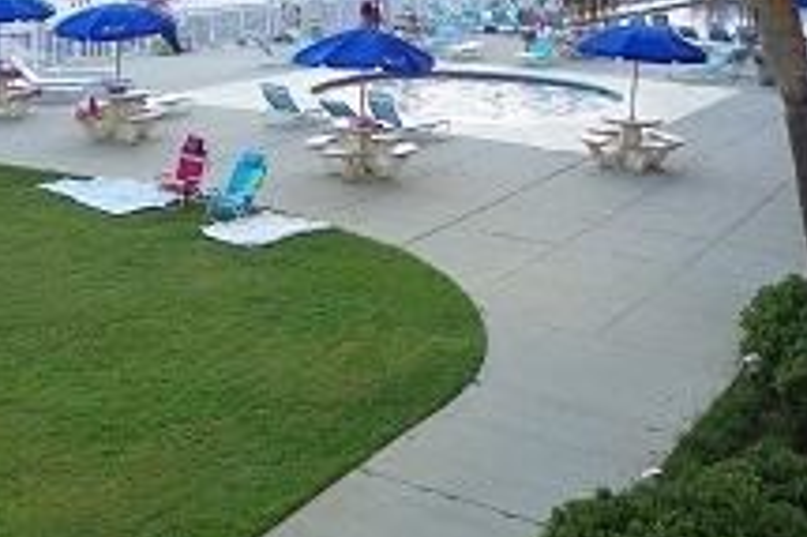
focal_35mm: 62
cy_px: 19
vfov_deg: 21.2
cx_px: 251
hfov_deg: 32.1
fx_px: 1389
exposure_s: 1/100
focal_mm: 5.7
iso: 64
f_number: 2.8
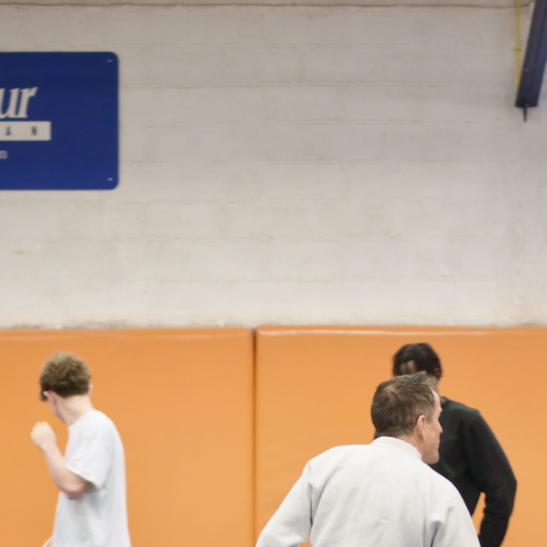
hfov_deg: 9.3
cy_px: 498
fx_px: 3361
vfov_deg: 9.3
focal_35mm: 188
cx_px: 283
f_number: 1.7
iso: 200
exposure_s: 1/60
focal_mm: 43
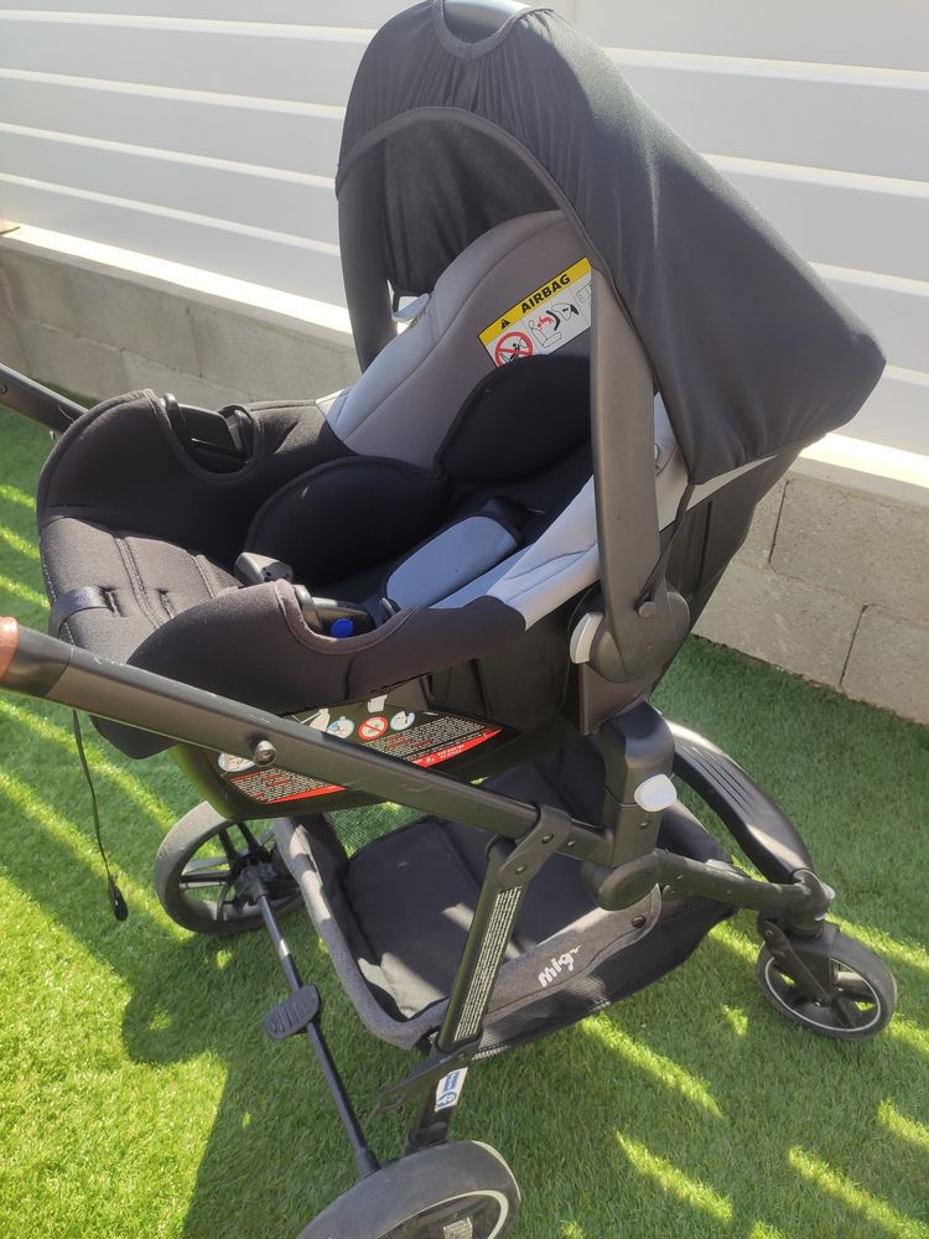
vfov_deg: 67.3
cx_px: 464
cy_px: 620
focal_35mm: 26
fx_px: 930
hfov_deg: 53.1
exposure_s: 1/637
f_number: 1.75
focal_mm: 4.77
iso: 112
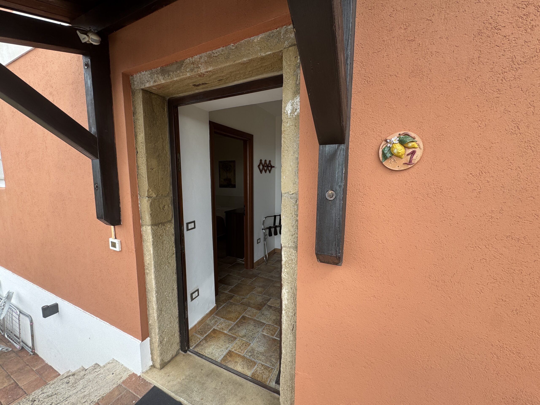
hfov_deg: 102.1
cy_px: 202
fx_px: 218
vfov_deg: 85.7
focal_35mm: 14
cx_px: 270
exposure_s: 1/154
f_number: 2.2
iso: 40
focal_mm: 2.22
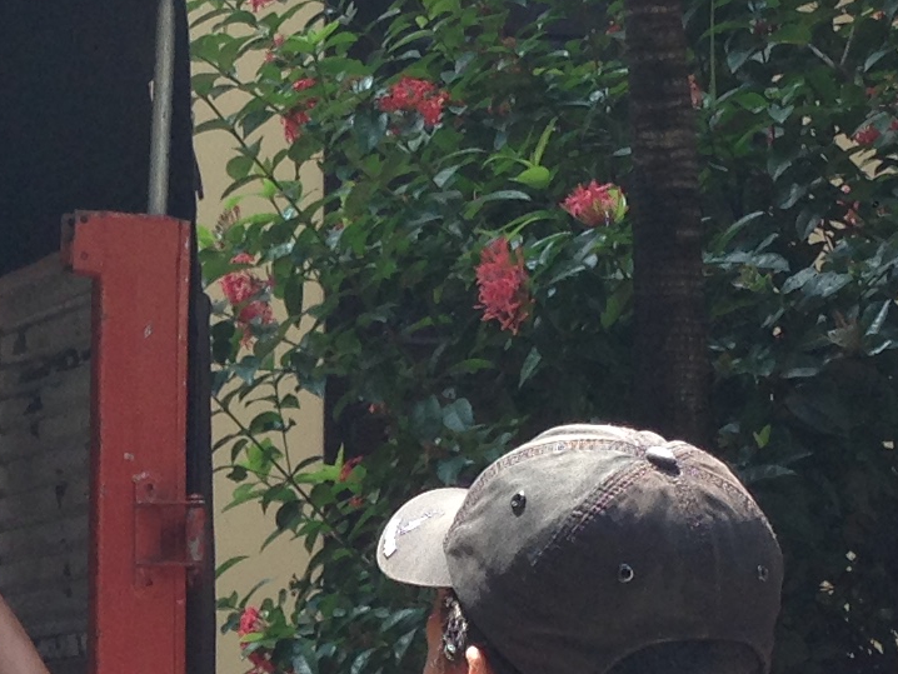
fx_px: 3893
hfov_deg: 13.1
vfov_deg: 9.9
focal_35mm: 150
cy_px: 564
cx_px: 104
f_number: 2.4
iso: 50
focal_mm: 4.12
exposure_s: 1/230
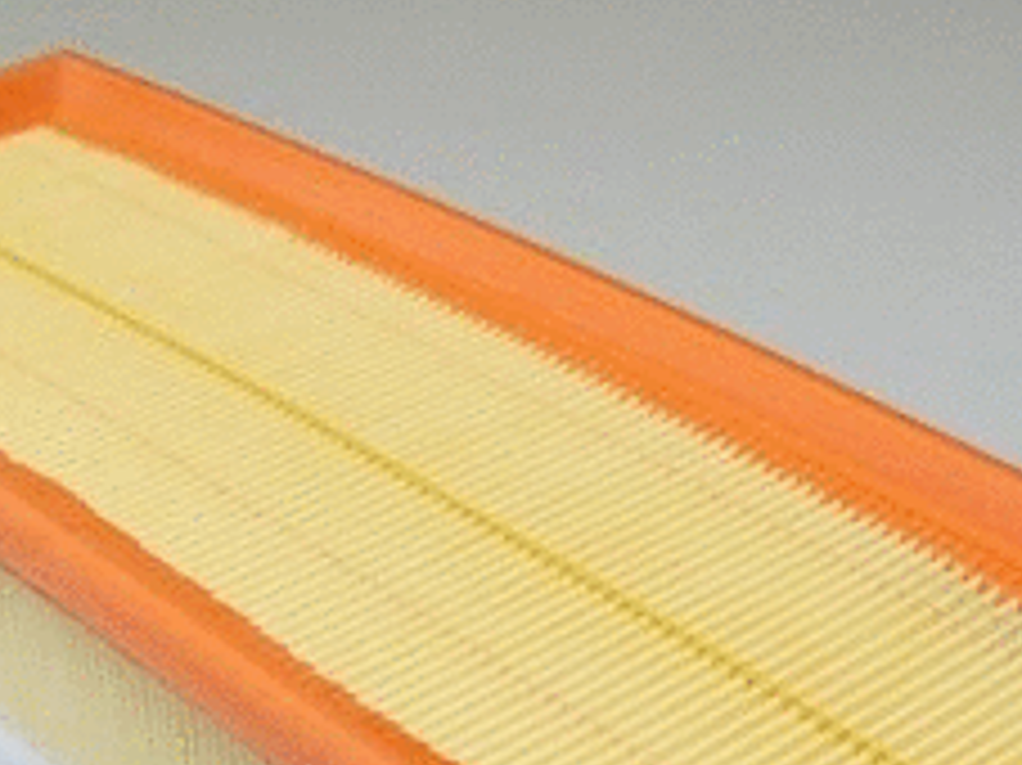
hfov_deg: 27.4
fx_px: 2095
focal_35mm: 71
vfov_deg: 20.1
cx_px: 495
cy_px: 742
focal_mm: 6
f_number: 2.8
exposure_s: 1/40
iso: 80
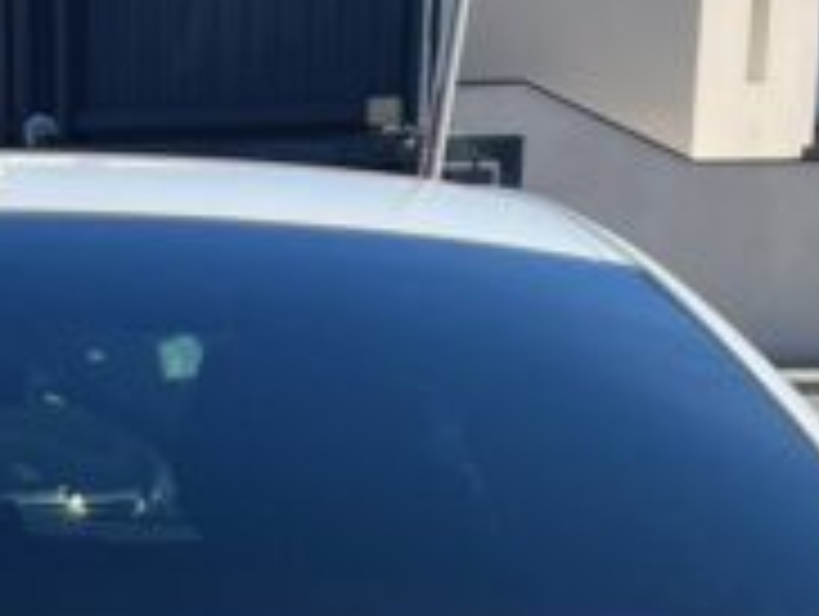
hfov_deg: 16.8
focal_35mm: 114
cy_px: 1236
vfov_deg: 11.7
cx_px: -50
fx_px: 2701
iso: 50
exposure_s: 1/3165
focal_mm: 5.7
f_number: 1.5
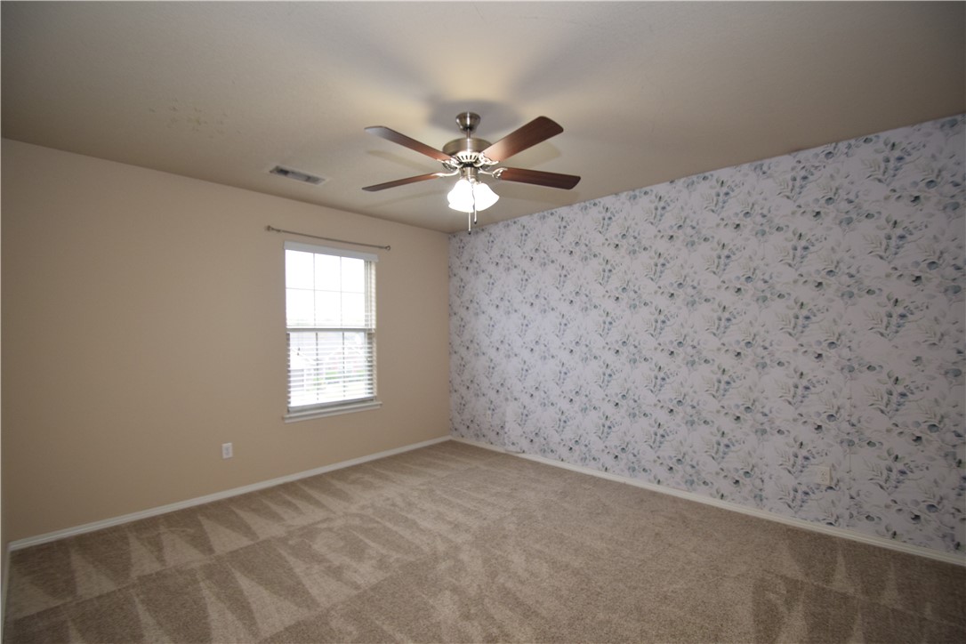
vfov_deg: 77.3
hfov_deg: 100.4
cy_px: 322
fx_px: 402
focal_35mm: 15
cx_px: 483
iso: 800
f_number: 4
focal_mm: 10
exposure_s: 1/60
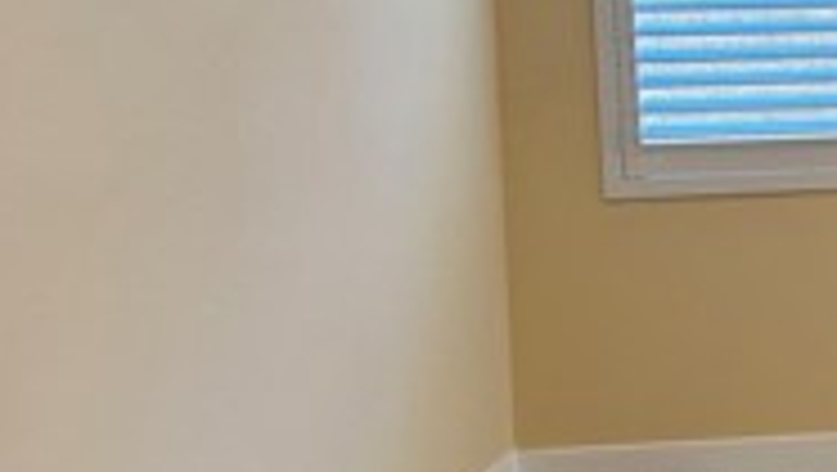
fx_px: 1999
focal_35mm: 90
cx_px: 1318
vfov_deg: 13.4
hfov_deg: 19.9
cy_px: 103
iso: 125
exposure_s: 1/120
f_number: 1.78
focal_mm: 6.86
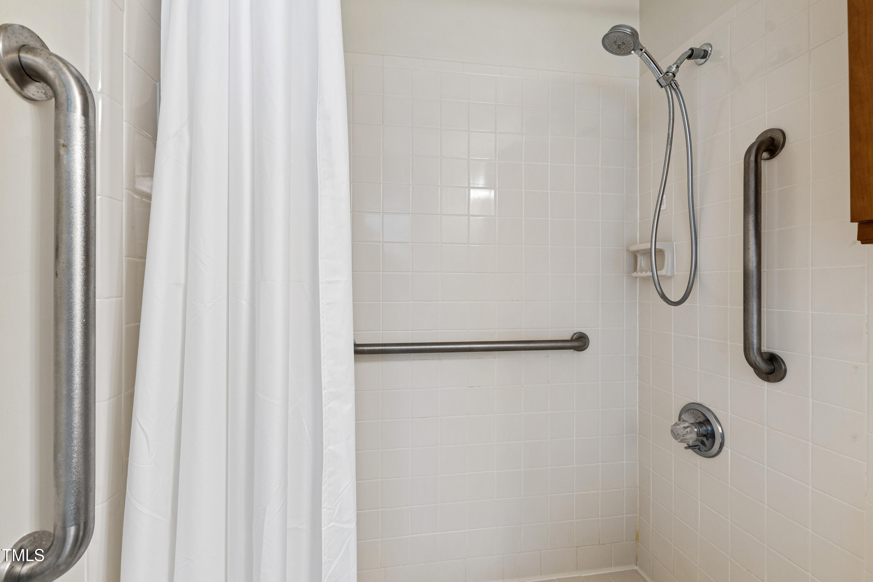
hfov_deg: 100.4
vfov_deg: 77.3
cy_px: 291
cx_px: 436
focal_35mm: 15
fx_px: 364
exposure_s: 1
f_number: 8
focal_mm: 10
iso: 100
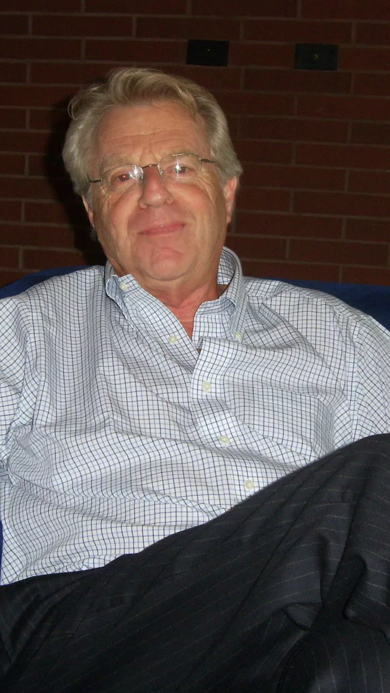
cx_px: 222
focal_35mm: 88
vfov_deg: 24.2
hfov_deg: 13.7
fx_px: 1617
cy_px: 347
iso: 150
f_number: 6.4
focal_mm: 12.3
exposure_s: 1/40
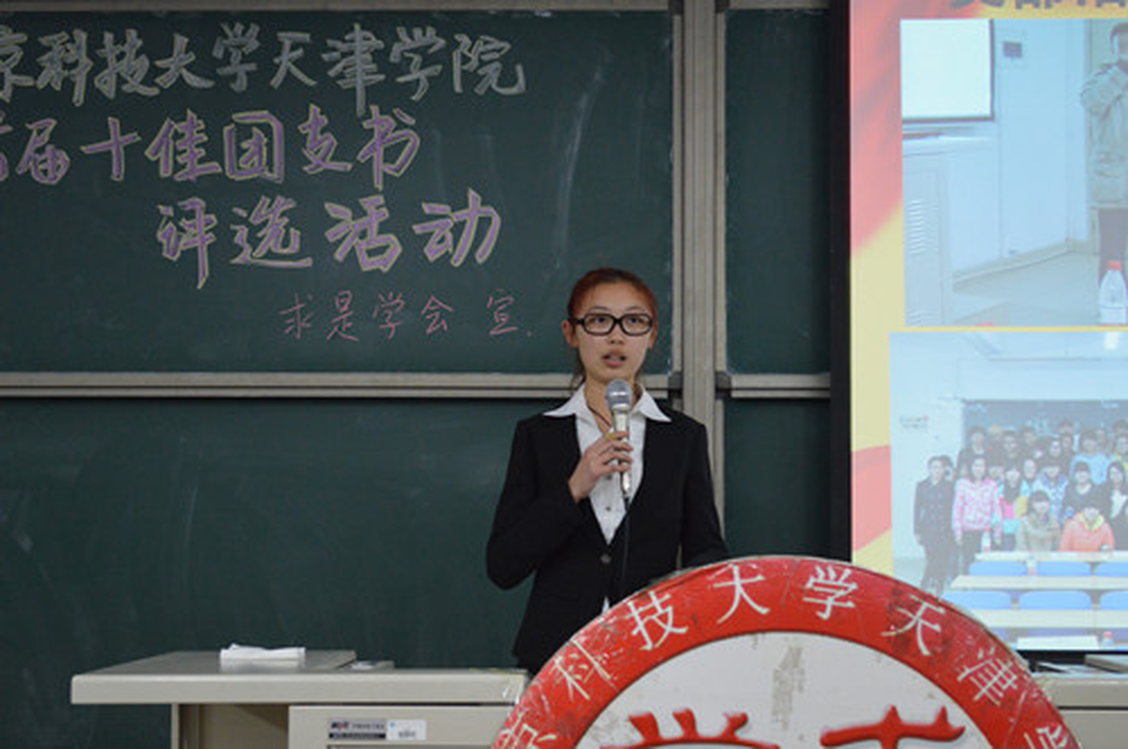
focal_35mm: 60
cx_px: 564
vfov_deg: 22.6
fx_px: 1878
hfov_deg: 33.4
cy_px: 374
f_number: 5.3
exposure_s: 1/60
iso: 1800
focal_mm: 40
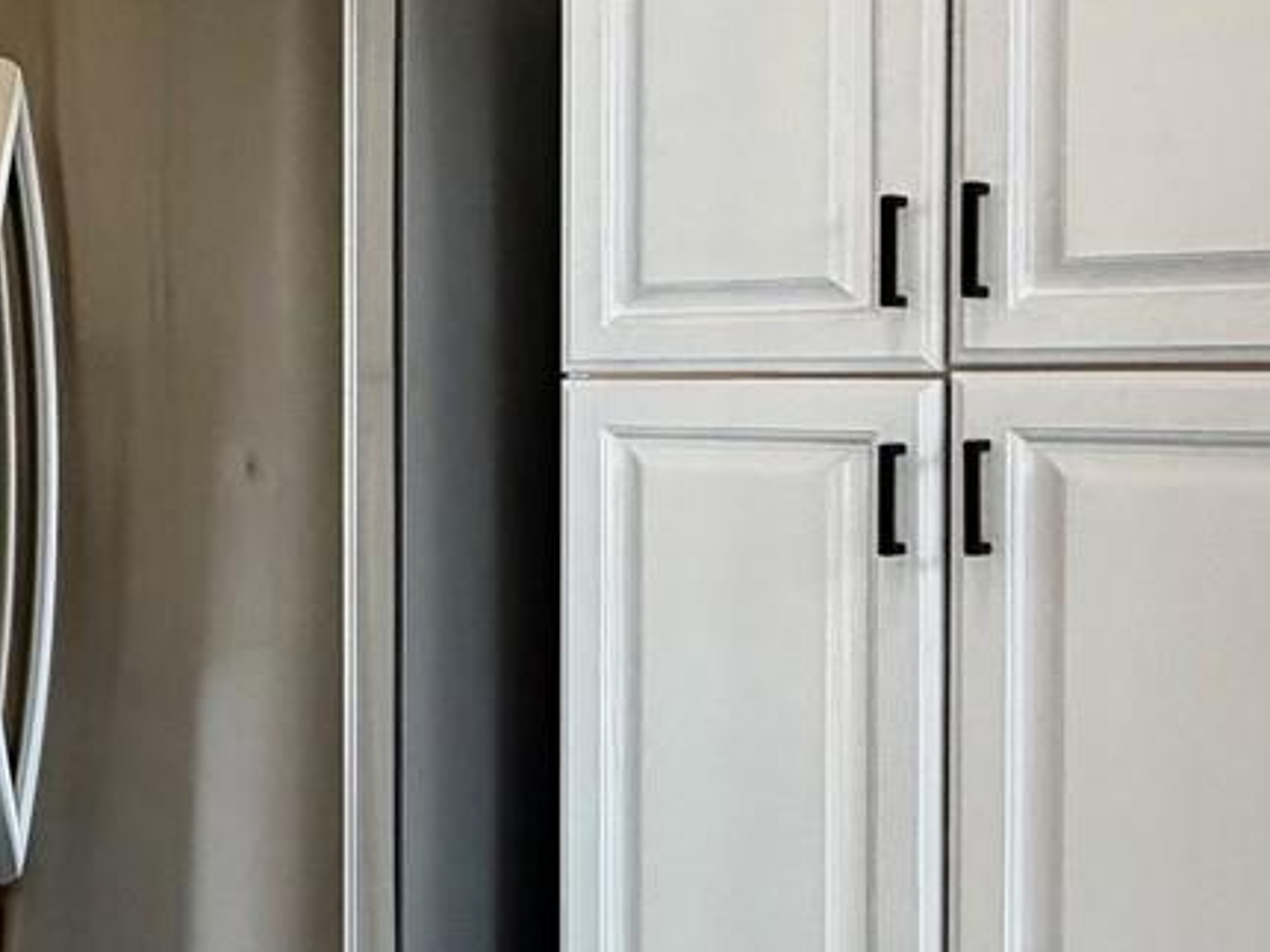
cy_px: 392
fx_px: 1907
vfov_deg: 28.0
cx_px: -283
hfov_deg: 30.7
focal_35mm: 52
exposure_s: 1/120
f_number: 2.2
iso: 250
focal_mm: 2.22
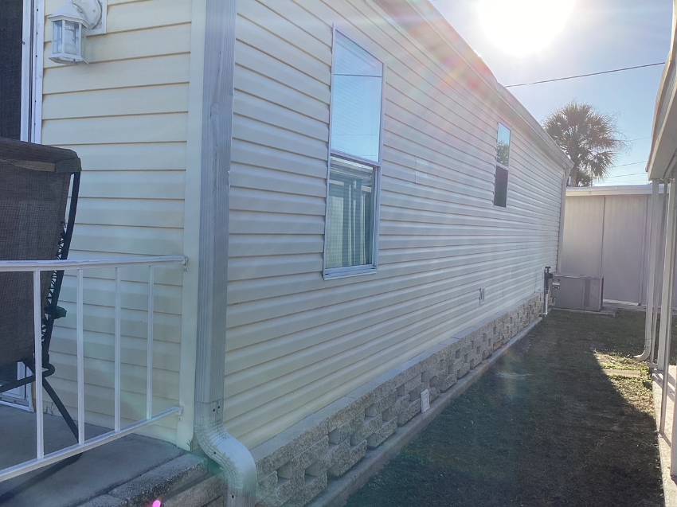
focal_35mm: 31
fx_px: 606
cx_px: 338
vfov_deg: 45.4
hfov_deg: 58.4
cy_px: 254
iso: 25
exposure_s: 1/916
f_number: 2.4
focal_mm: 3.3
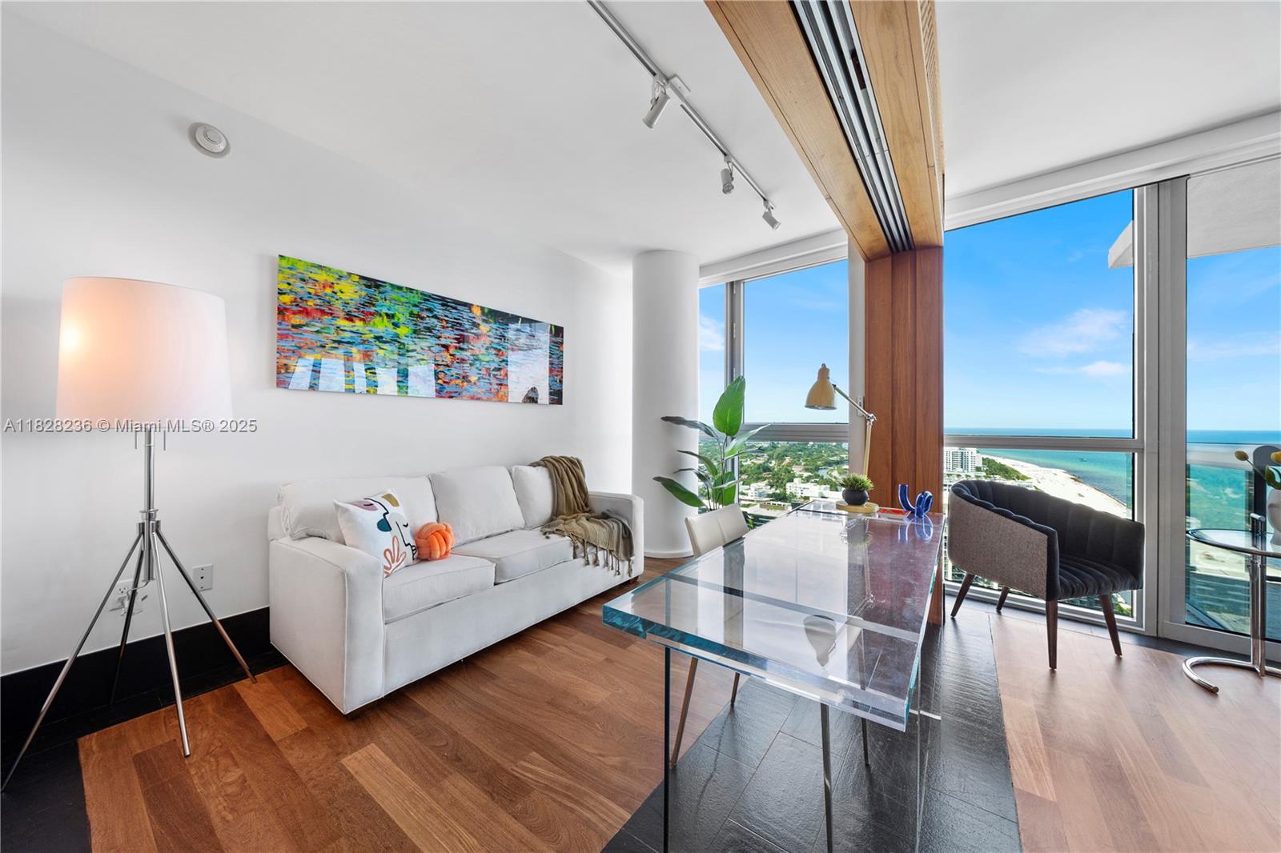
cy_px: 426
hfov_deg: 112.6
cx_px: 640
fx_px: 427
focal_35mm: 12
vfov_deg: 90.0
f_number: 8
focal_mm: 12
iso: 320
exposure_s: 1/25
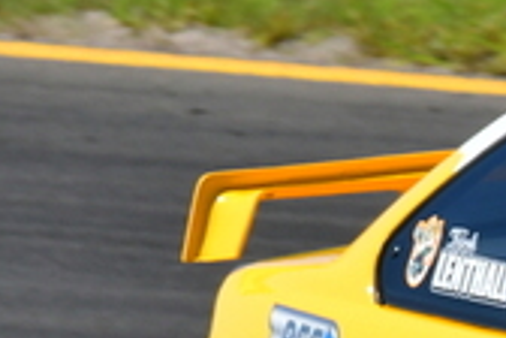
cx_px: 1084
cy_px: 309
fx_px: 50231
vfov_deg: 0.4
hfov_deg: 0.6
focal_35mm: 3574
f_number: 13
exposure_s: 1/640
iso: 500
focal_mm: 500
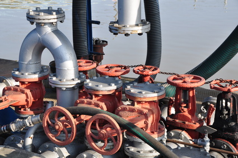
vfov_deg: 17.4
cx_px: 119
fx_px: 515
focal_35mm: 78
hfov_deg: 26.0
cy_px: 79
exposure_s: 1/250
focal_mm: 52
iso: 320
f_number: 10
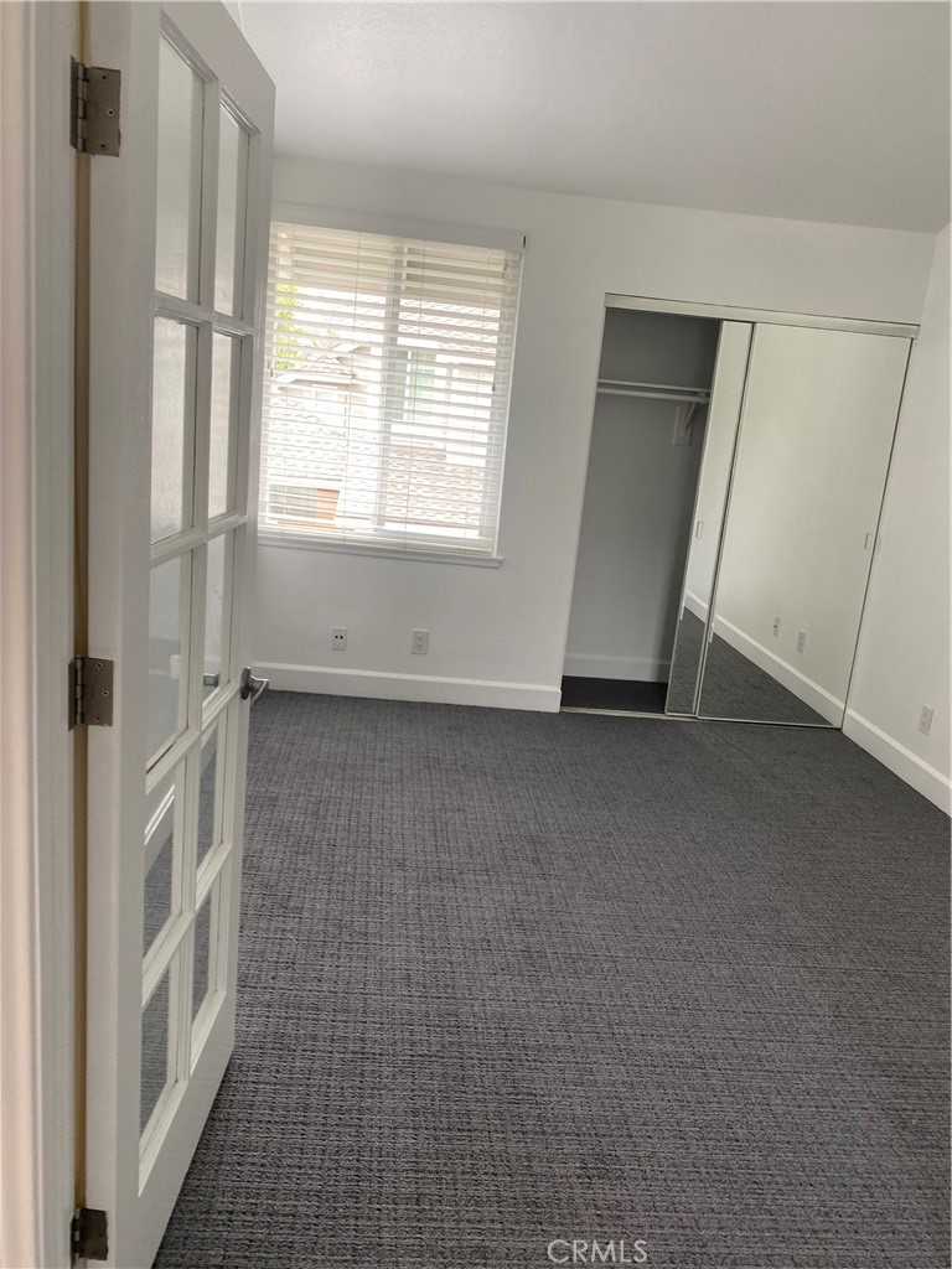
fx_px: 953
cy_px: 634
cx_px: 476
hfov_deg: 53.1
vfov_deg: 67.3
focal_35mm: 26
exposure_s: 1/60
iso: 80
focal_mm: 4.25
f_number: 1.8
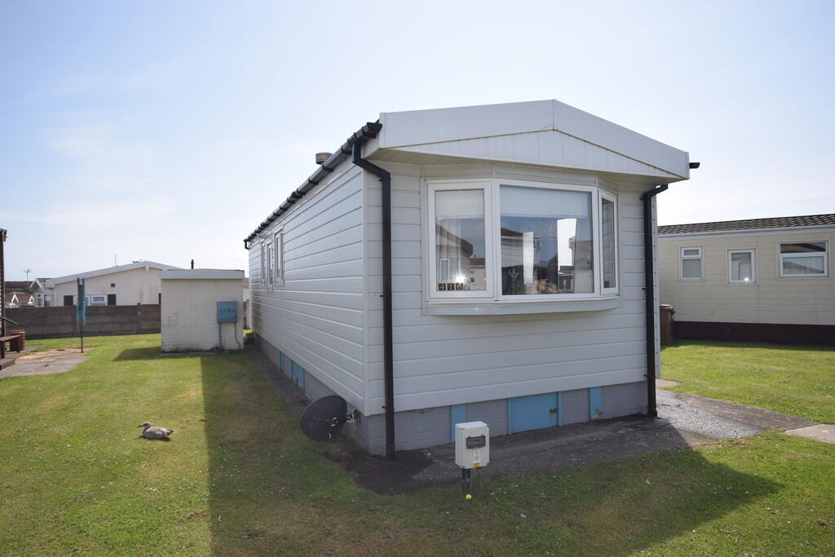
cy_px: 278
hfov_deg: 81.2
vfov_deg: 59.5
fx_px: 487
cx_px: 418
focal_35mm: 21
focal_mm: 14
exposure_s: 1/200
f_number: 10
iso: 100
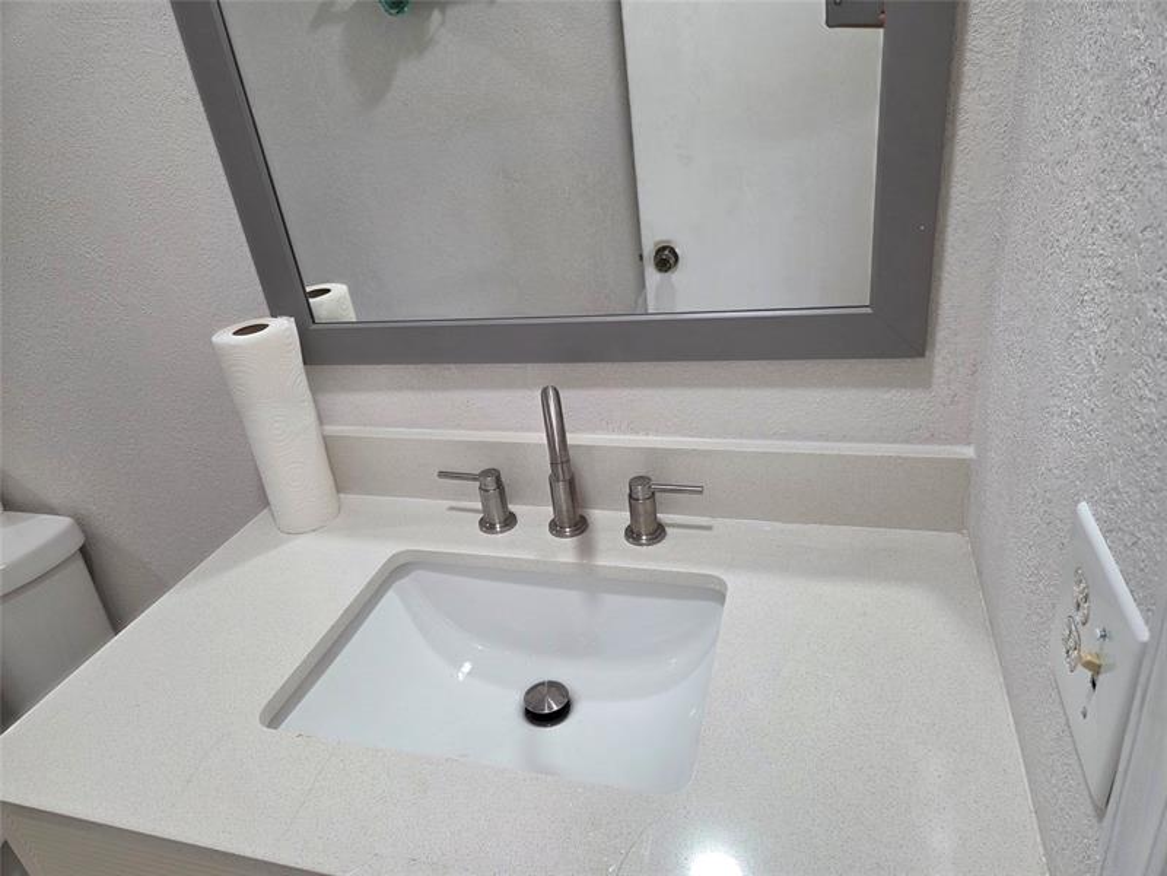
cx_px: 584
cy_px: 438
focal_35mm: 23
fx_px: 775
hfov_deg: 73.9
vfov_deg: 58.9
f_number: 1.8
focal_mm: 5.4
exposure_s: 1/120
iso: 125
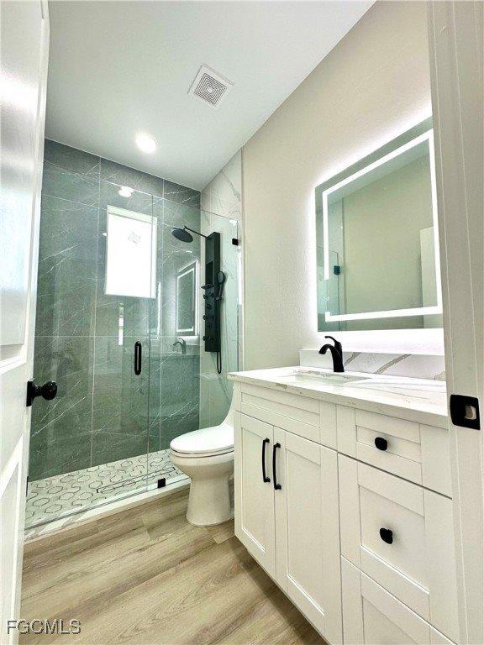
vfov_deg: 102.1
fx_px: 261
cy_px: 322
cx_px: 242
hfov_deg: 85.7
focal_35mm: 14
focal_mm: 2.22
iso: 80
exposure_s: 1/120
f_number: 2.2
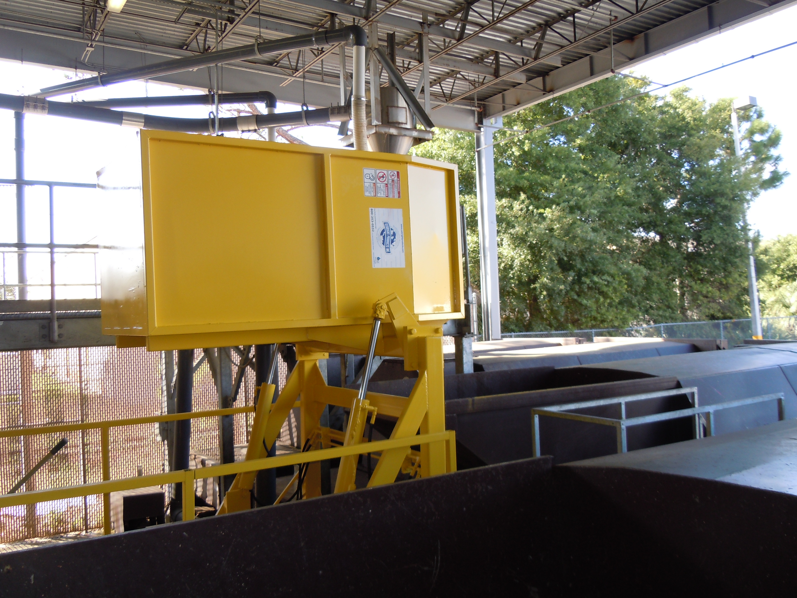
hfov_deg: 60.0
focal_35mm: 30
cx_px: 398
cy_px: 299
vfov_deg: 46.8
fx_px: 691
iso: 100
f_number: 3.5
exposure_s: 1/80
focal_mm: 5.4
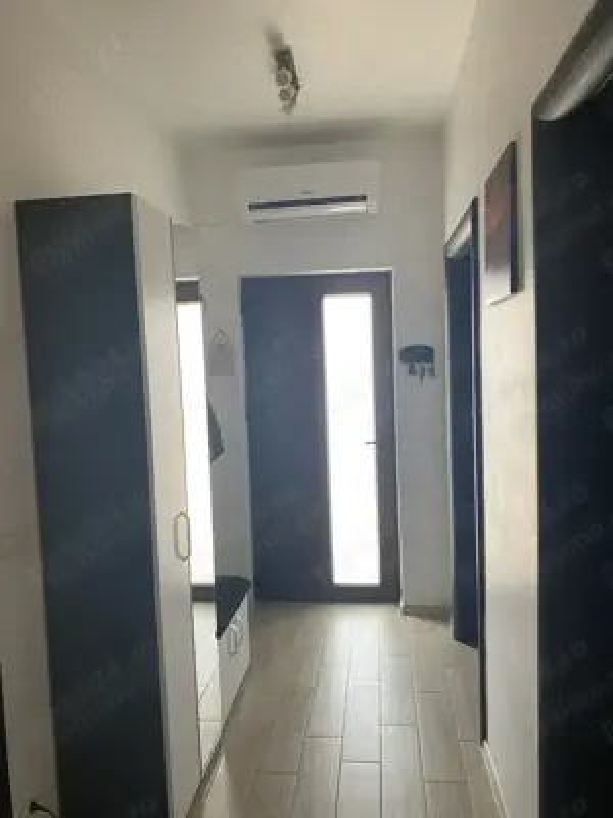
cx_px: 306
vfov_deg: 67.3
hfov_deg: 53.1
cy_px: 409
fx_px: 614
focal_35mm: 26
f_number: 1.8
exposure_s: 1/50
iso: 80
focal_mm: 4.25
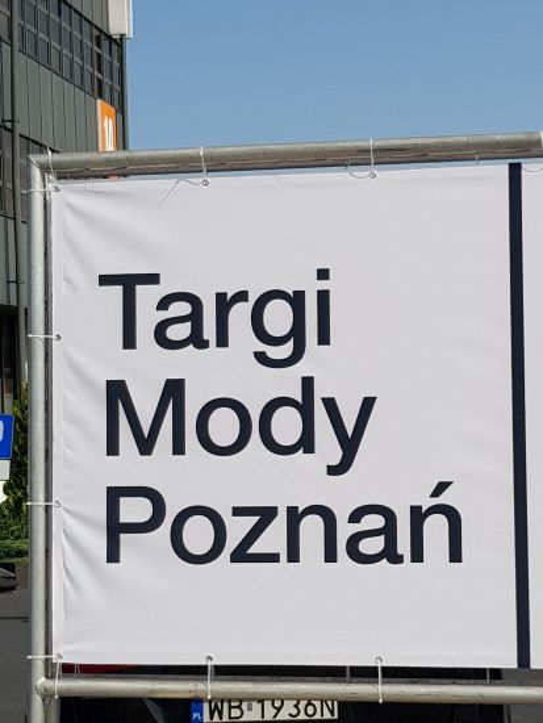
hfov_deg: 53.1
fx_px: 543
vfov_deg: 67.3
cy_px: 362
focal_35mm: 26
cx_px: 272
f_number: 1.7
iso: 40
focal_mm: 4.2
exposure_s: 1/3936
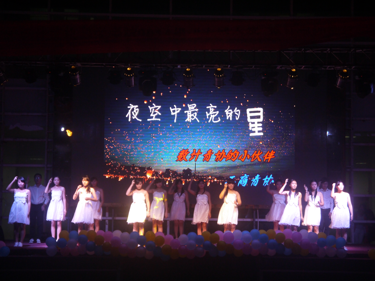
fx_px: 910
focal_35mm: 84
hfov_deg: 23.3
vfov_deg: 17.6
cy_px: 140
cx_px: 188
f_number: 5.6
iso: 800
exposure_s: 1/80
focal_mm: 42
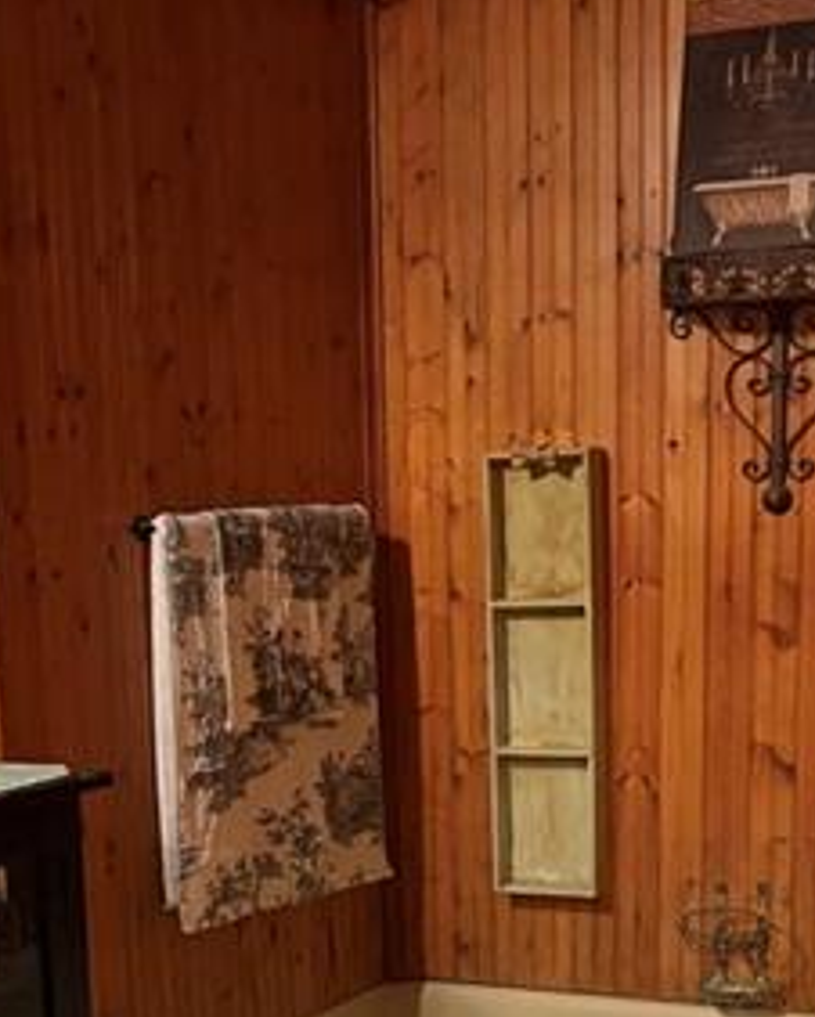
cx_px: 353
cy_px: 920
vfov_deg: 26.6
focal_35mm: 69
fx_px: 2078
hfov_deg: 22.2
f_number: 1.6
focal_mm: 5.96
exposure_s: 1/30
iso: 640
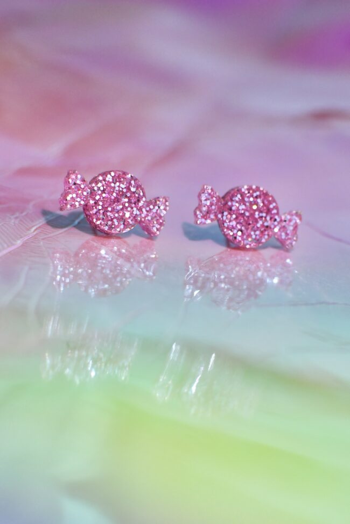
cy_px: 262
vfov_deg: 38.2
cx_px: 175
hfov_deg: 26.0
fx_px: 758
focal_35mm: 52
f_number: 4.5
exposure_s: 1/400
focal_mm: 35
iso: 640
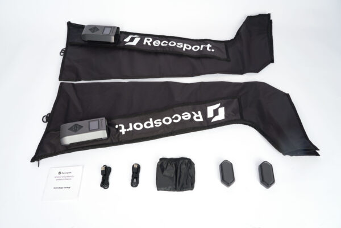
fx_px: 303
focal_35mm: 32
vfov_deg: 41.1
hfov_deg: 58.7
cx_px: 170
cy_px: 114
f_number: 9
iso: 200
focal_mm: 32
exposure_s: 1/160
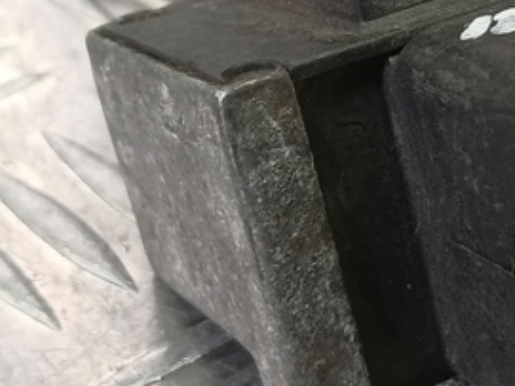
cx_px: 530
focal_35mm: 87
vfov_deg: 16.9
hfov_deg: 21.6
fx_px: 1294
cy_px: 110
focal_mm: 4.11
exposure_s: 1/50
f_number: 1.6
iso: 162
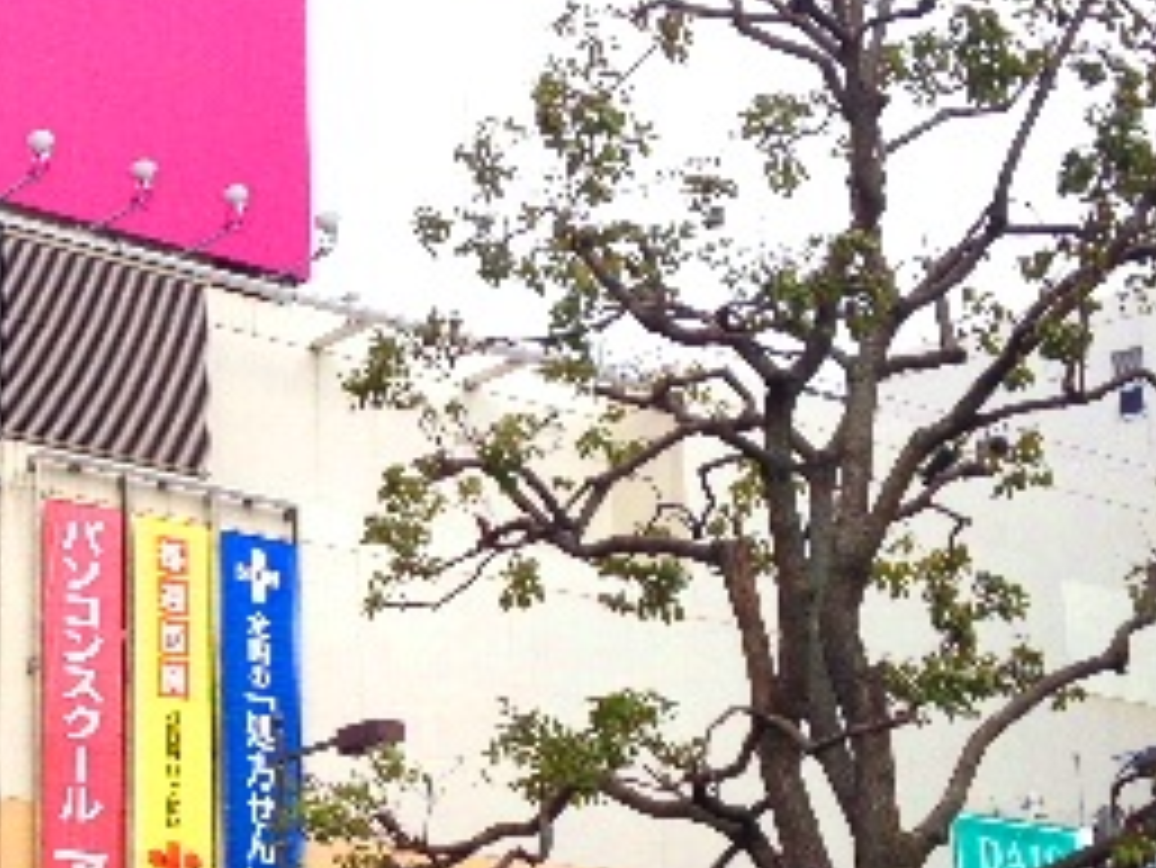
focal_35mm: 87
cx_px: 90
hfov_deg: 21.9
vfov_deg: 16.9
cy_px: 652
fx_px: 2907
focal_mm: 4.28
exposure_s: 1/557
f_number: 2.4
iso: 64
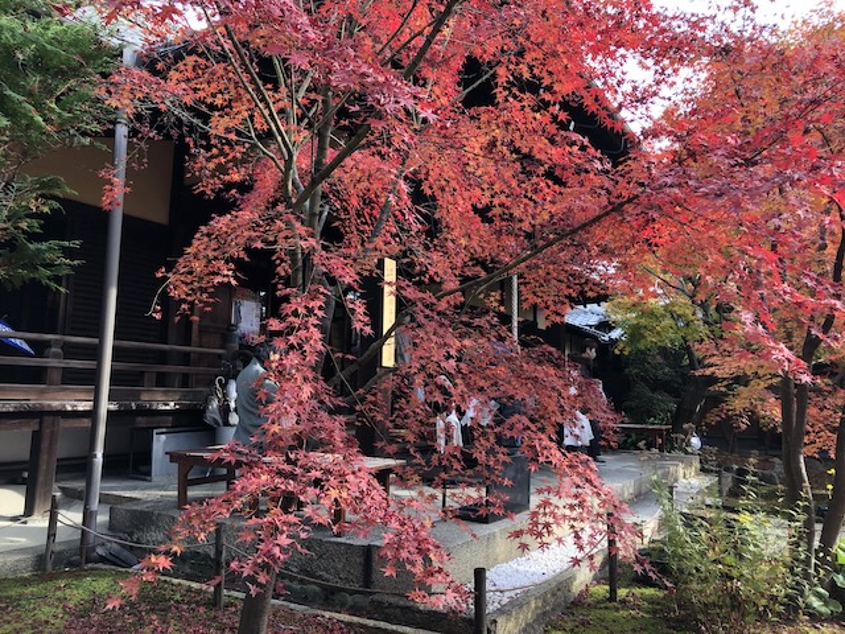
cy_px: 317
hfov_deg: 63.4
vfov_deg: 49.7
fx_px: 683
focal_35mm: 28
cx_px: 422
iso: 20
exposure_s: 1/366
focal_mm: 3.99
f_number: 1.8
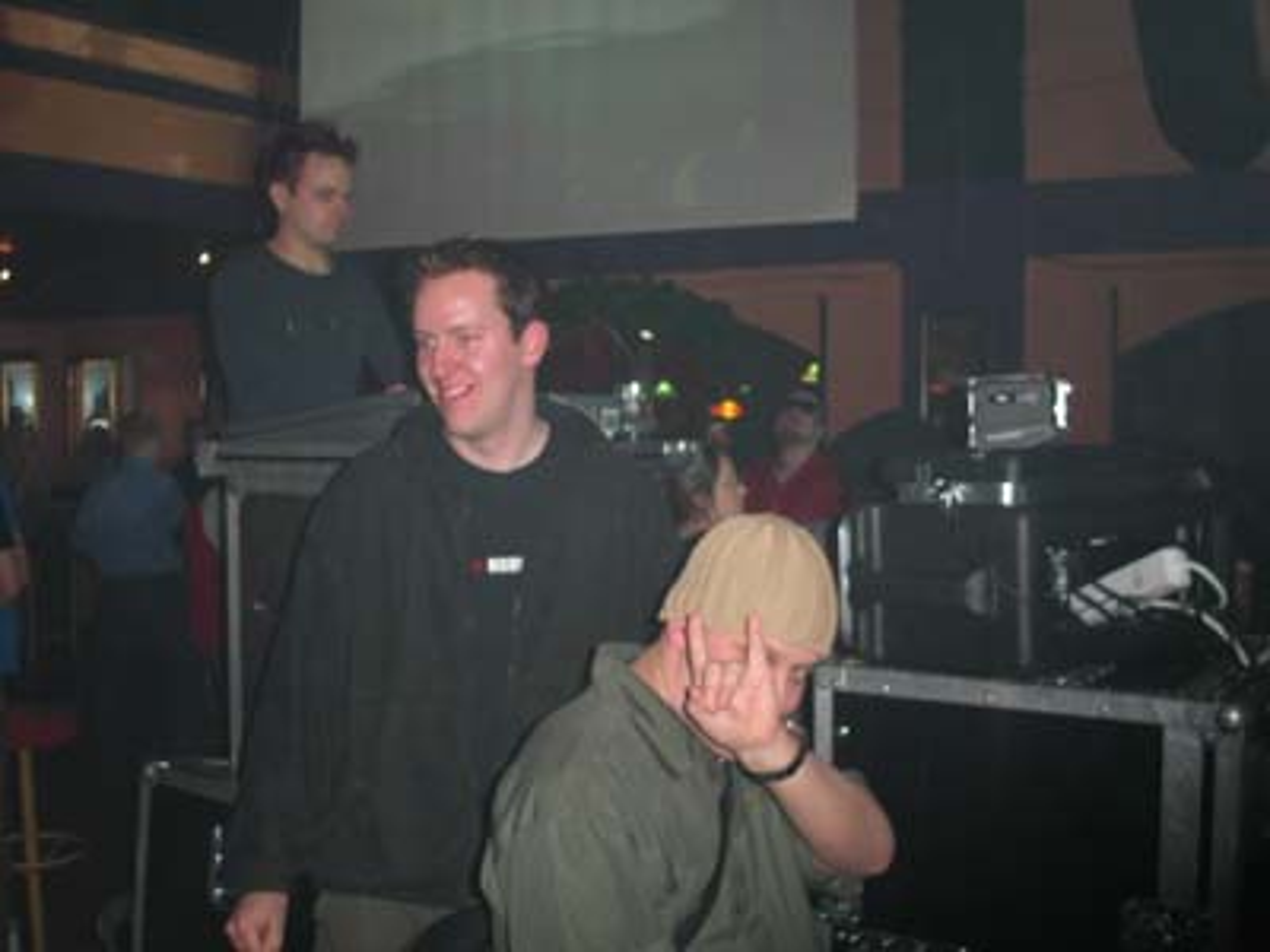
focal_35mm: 38
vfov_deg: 37.7
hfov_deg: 49.0
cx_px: 635
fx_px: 1394
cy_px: 476
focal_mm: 7.8
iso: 112
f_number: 2.8
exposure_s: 1/30
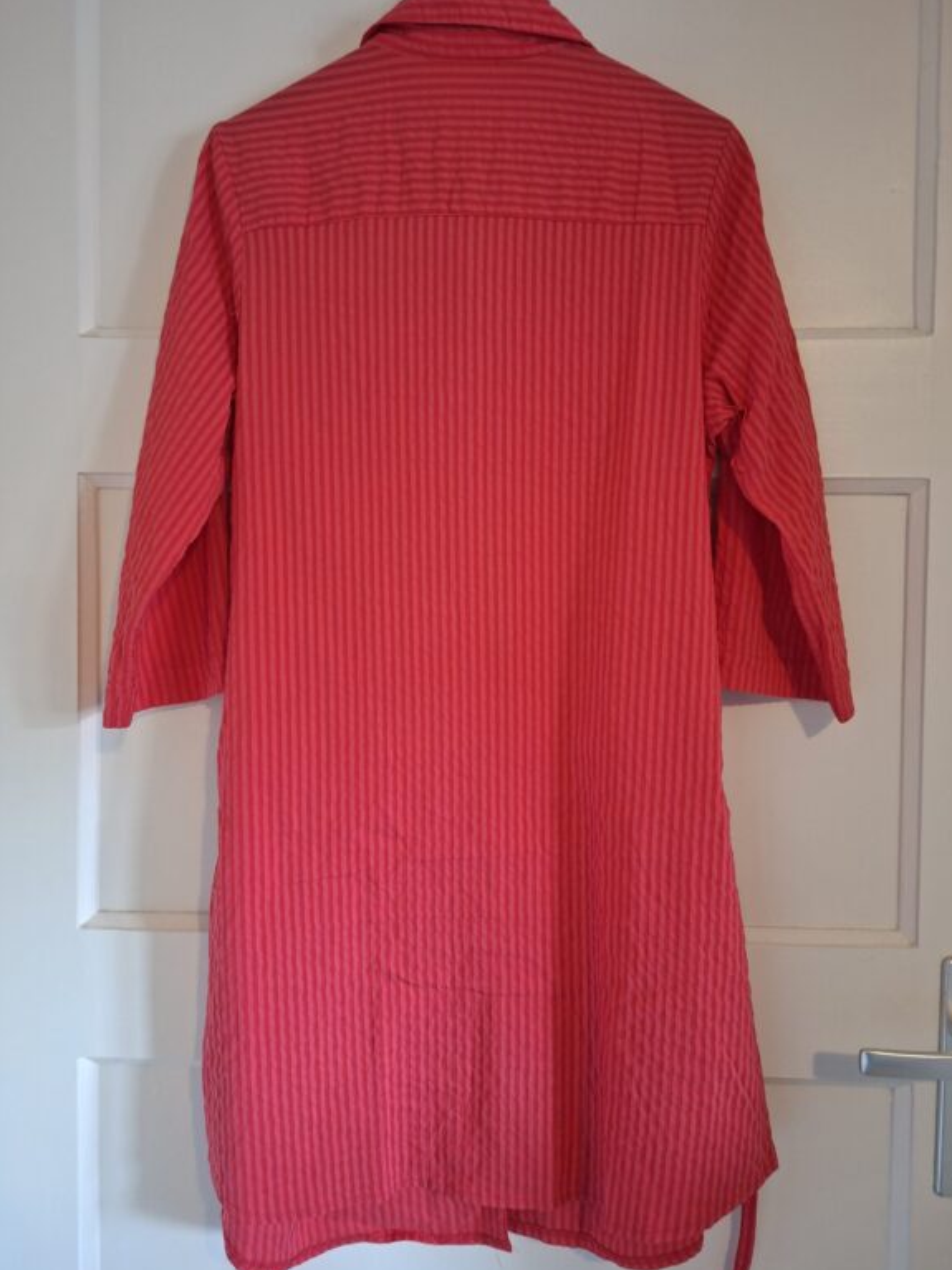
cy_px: 631
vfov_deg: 71.6
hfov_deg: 56.8
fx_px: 880
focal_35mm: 24
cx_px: 493
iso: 400
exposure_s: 1/24
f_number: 1.8
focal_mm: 5.54
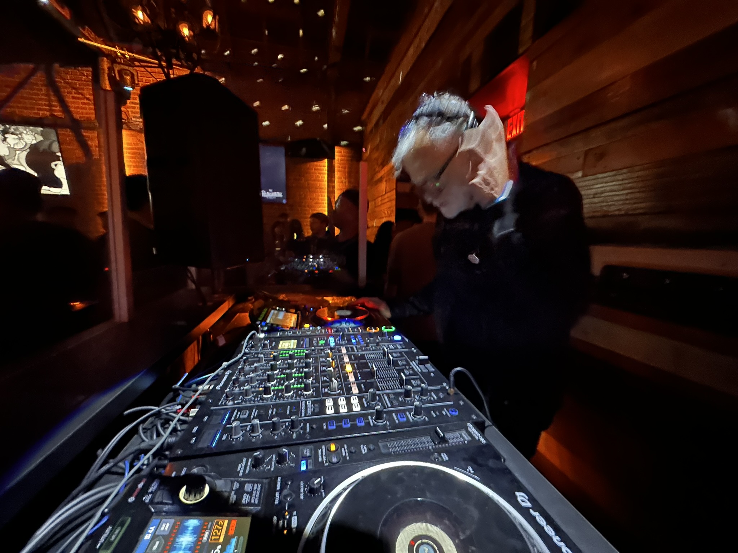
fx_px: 298
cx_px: 369
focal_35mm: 14
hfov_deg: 102.1
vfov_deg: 85.7
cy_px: 276
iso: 1600
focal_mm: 2.22
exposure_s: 1/11
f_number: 2.2
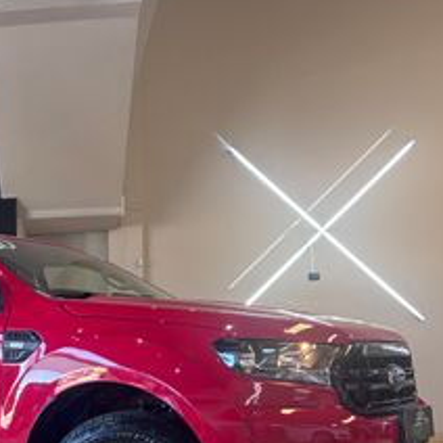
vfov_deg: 32.6
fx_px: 738
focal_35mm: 51
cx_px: 6
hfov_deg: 31.1
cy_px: 349
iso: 125
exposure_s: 1/60
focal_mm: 5.96
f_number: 1.6
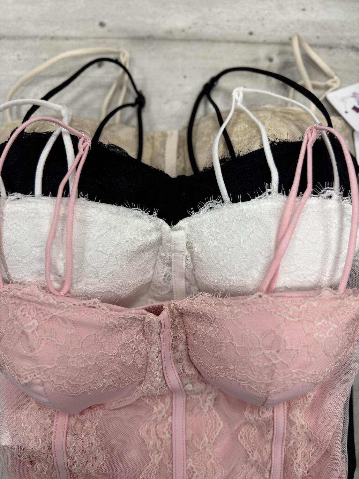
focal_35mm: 24
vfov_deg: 71.6
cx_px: 180
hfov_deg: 56.8
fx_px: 332
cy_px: 240
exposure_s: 1/100
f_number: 1.78
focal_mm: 6.76
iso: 64
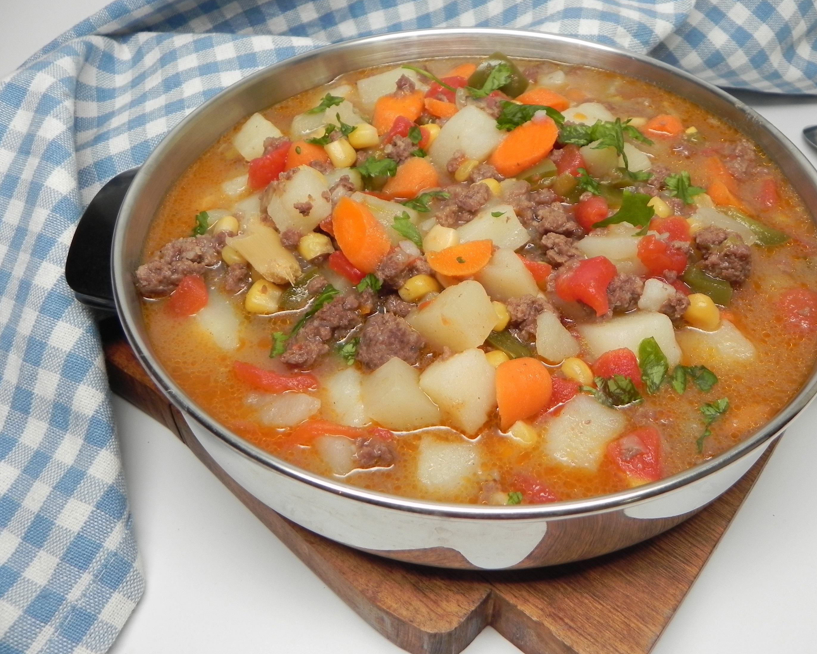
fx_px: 750
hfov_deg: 57.1
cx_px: 447
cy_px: 326
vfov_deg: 47.1
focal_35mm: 31
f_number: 2.8
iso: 160
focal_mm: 5.2
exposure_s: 1/45
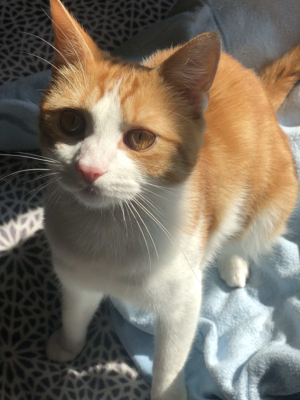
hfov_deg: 28.0
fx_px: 601
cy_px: 200
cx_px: 150
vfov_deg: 36.8
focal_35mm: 52
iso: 16
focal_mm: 6
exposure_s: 1/640
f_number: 2.4
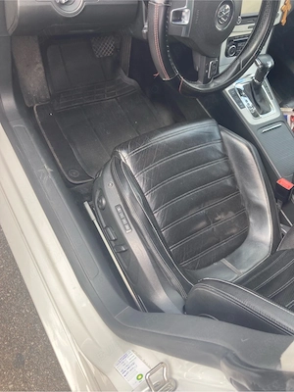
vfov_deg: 63.4
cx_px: 147
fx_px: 317
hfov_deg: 49.7
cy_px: 196
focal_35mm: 28
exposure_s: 1/121
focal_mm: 3.99
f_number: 1.8
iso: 20
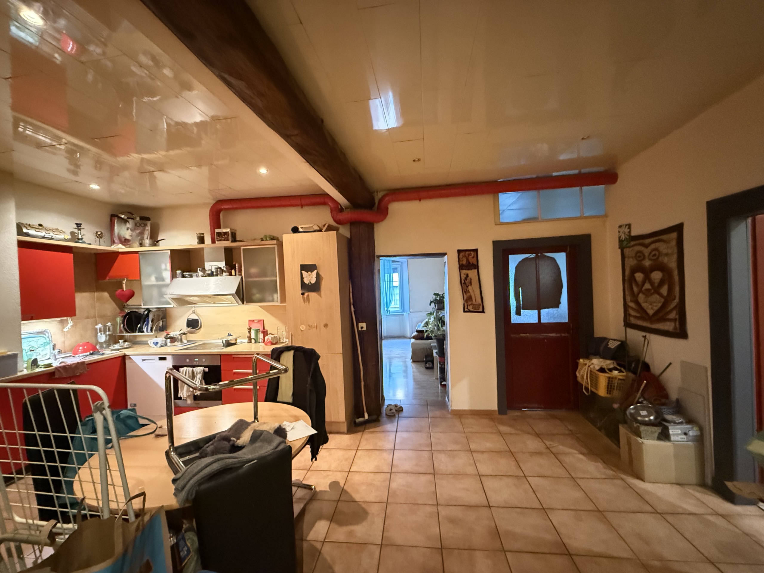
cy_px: 286
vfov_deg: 85.7
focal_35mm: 14
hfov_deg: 102.1
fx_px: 309
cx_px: 382
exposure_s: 1/33
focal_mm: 2.22
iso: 1600
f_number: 2.2
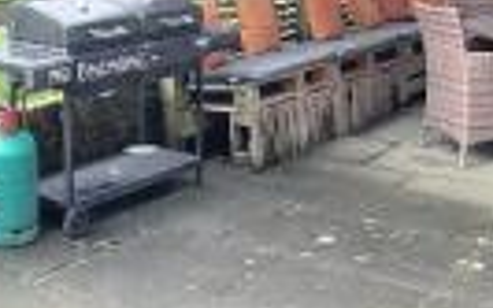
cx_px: 17
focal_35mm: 65
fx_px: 873
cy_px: -58
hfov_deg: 29.7
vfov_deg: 18.9
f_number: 2.2
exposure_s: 1/282
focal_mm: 2.22
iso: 64
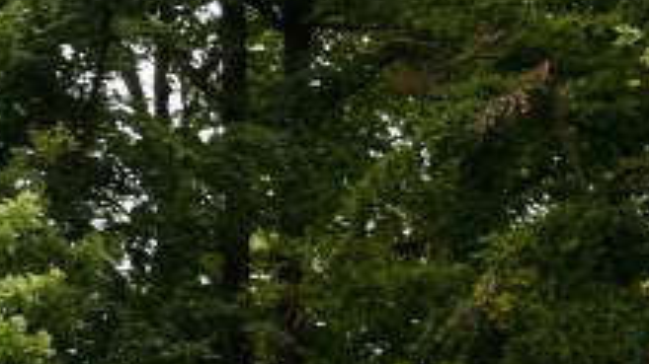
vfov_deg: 3.2
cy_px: 1237
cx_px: -562
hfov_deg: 5.7
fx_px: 6451
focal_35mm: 375
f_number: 7.1
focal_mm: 58
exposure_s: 1/500
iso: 2000
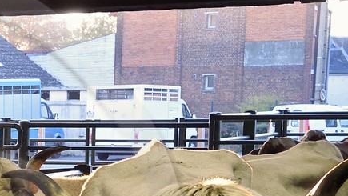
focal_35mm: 154
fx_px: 1421
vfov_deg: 7.8
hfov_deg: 13.3
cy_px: 282
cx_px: -138
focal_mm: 40
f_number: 10
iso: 1600
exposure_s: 1/50
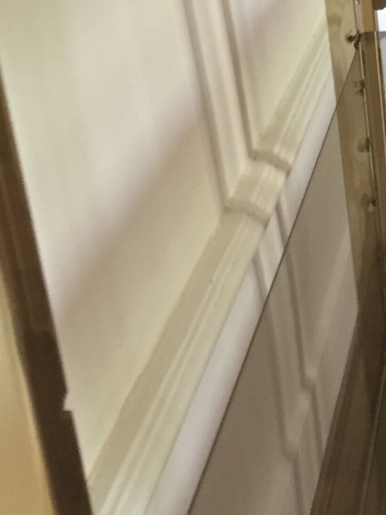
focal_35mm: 87
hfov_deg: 15.6
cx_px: 578
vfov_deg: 22.5
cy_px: 193
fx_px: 1294
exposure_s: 1/33
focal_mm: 4.15
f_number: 2.2
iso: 200
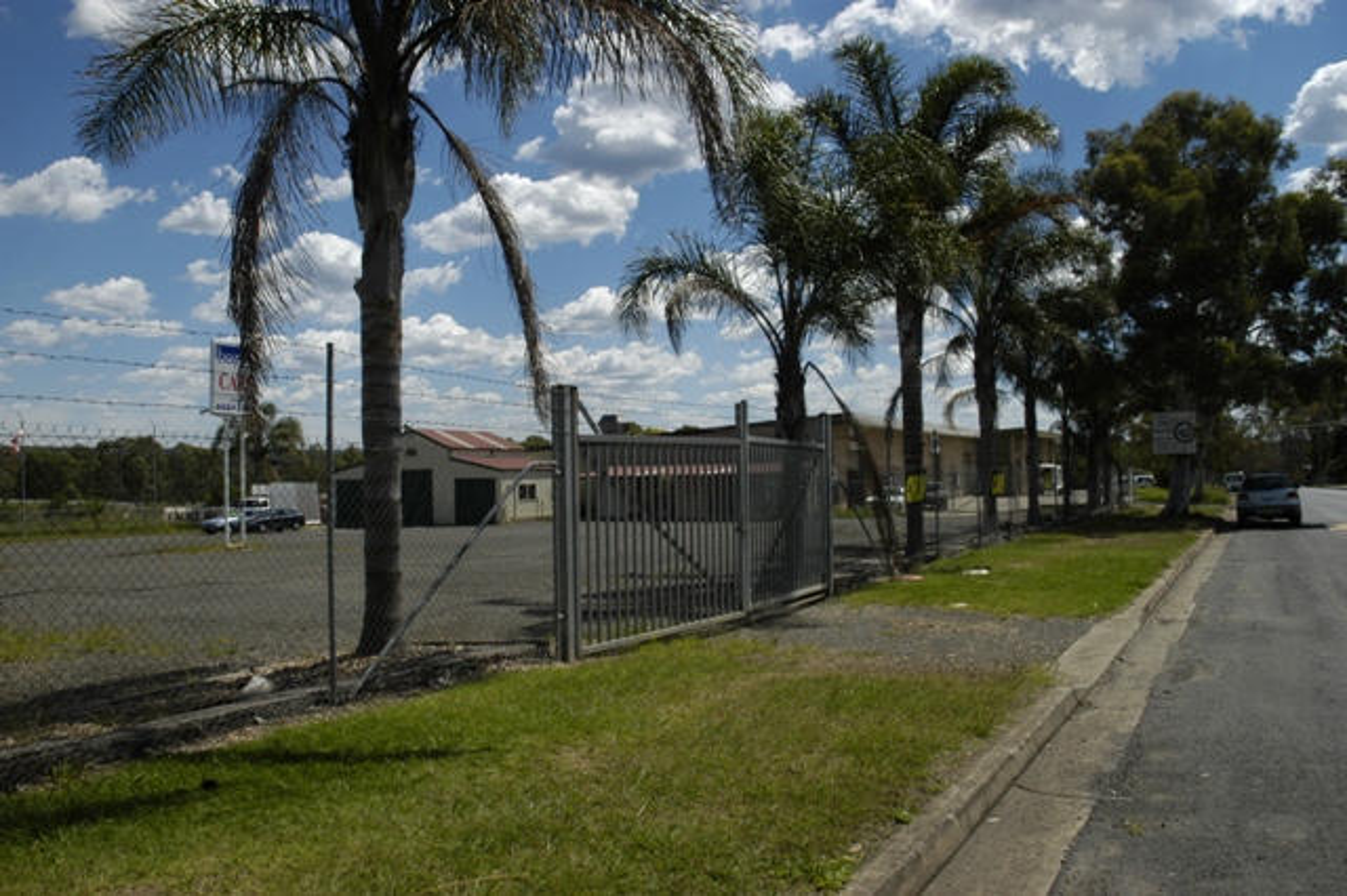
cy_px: 448
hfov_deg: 67.4
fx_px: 1010
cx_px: 674
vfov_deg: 47.9
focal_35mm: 27
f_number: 10
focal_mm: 18
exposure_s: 1/400
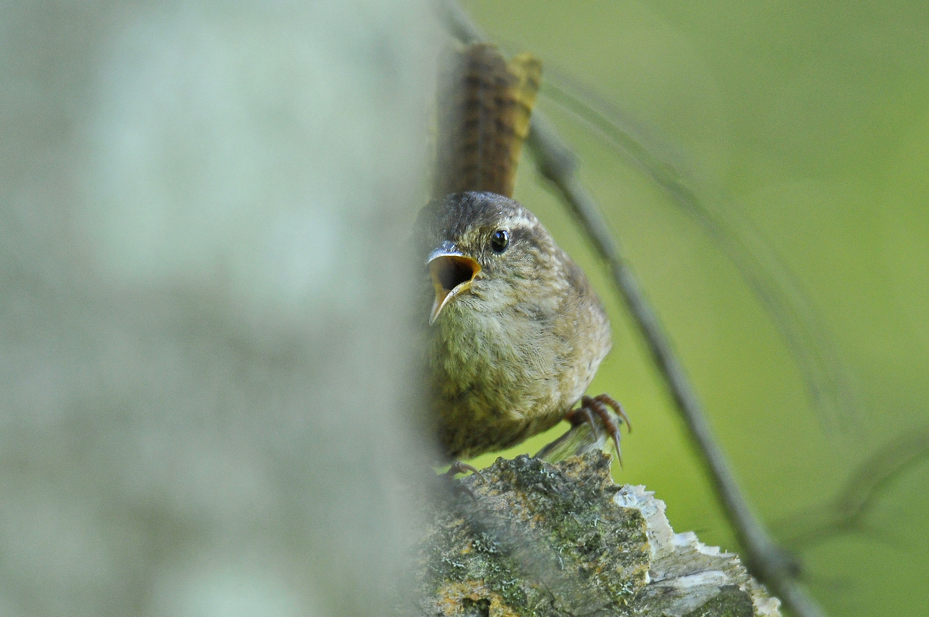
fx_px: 23196
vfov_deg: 1.5
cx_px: 464
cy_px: 308
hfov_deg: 2.3
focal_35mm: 900
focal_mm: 600
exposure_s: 1/100
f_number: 6.3
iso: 640
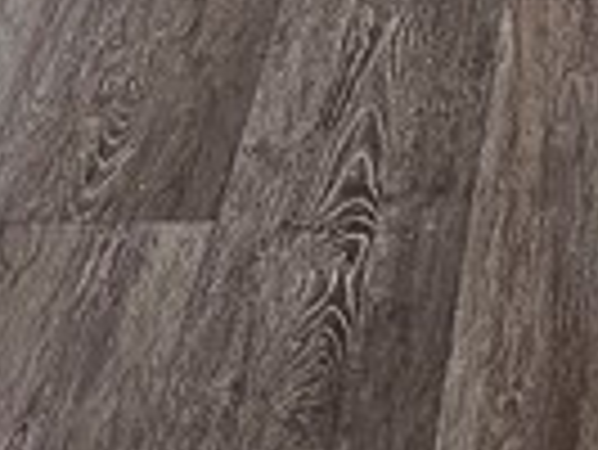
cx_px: 674
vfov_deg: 7.3
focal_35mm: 177
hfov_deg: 11.0
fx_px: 3060
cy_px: -981
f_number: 1.7
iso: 320
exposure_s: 1/170
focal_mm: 6.3
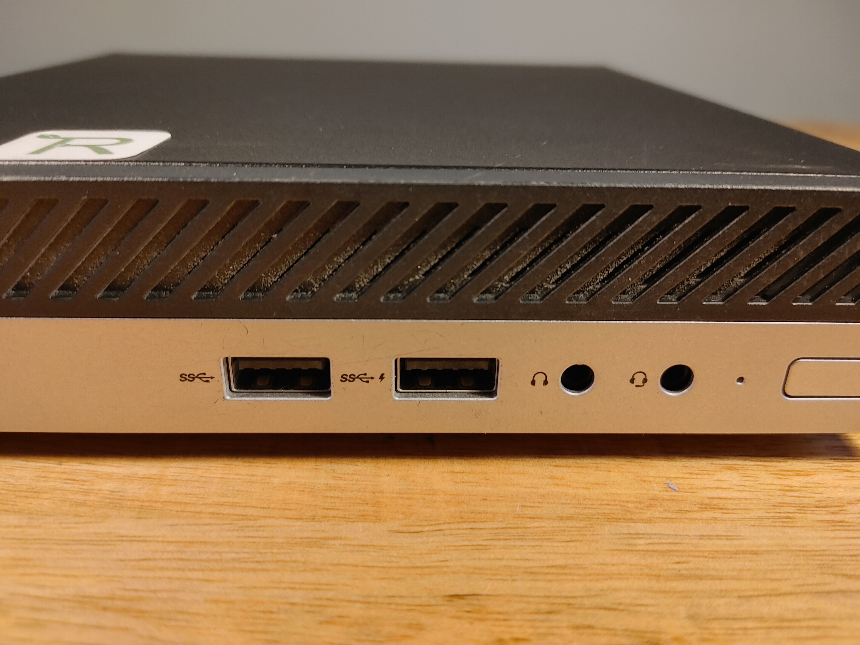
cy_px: 322
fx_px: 646
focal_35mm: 26
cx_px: 430
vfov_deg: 53.1
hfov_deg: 67.3
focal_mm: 4.81
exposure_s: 1/50
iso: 150
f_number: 1.8
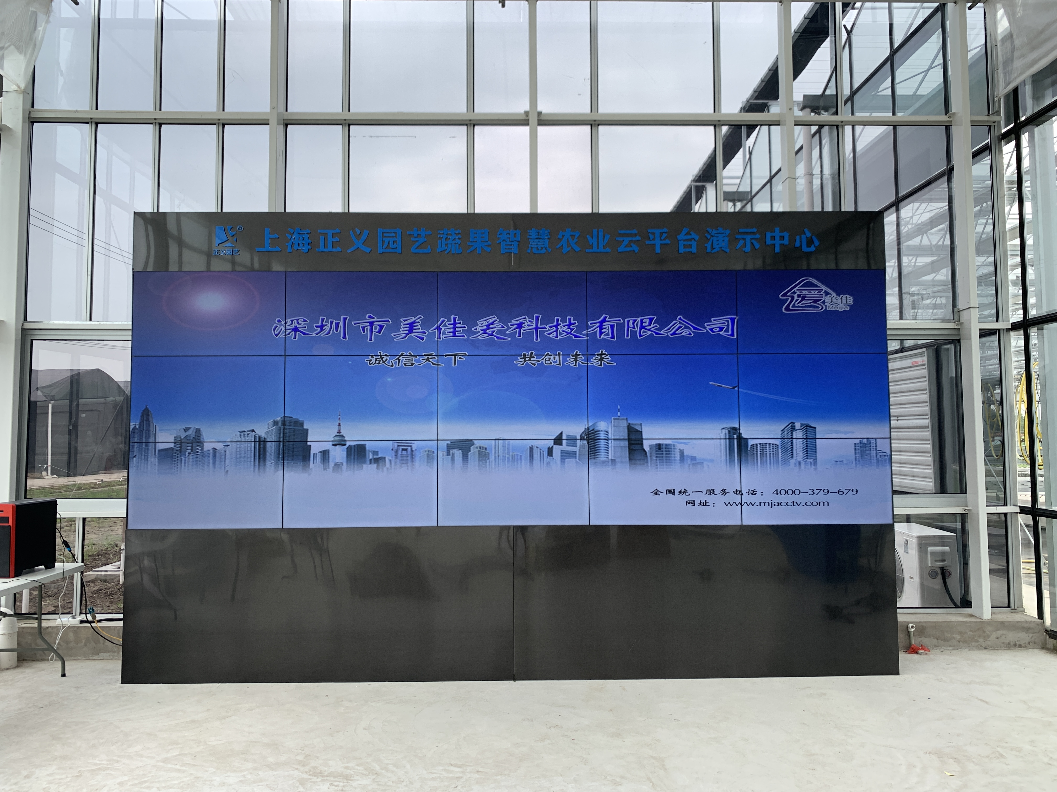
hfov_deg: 67.3
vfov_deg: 53.1
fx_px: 794
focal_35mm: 26
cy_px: 396
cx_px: 528
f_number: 1.8
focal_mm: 4.25
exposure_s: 1/467
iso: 25
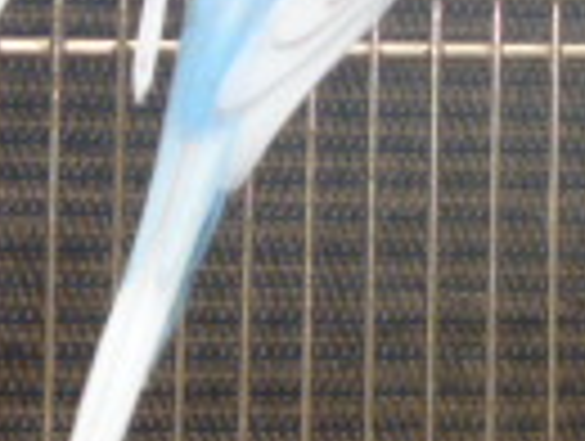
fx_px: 2912
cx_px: 1026
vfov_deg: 8.4
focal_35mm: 172
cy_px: -324
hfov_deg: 10.8
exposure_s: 1/160
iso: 100
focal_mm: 6.3
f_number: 3.5
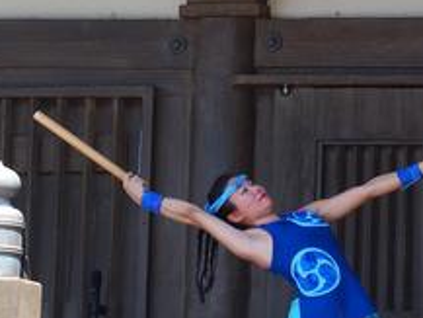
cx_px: 425
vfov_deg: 6.4
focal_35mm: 232
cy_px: 23
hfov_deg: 8.5
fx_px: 2837
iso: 100
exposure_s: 1/250
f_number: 3.5
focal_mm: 24
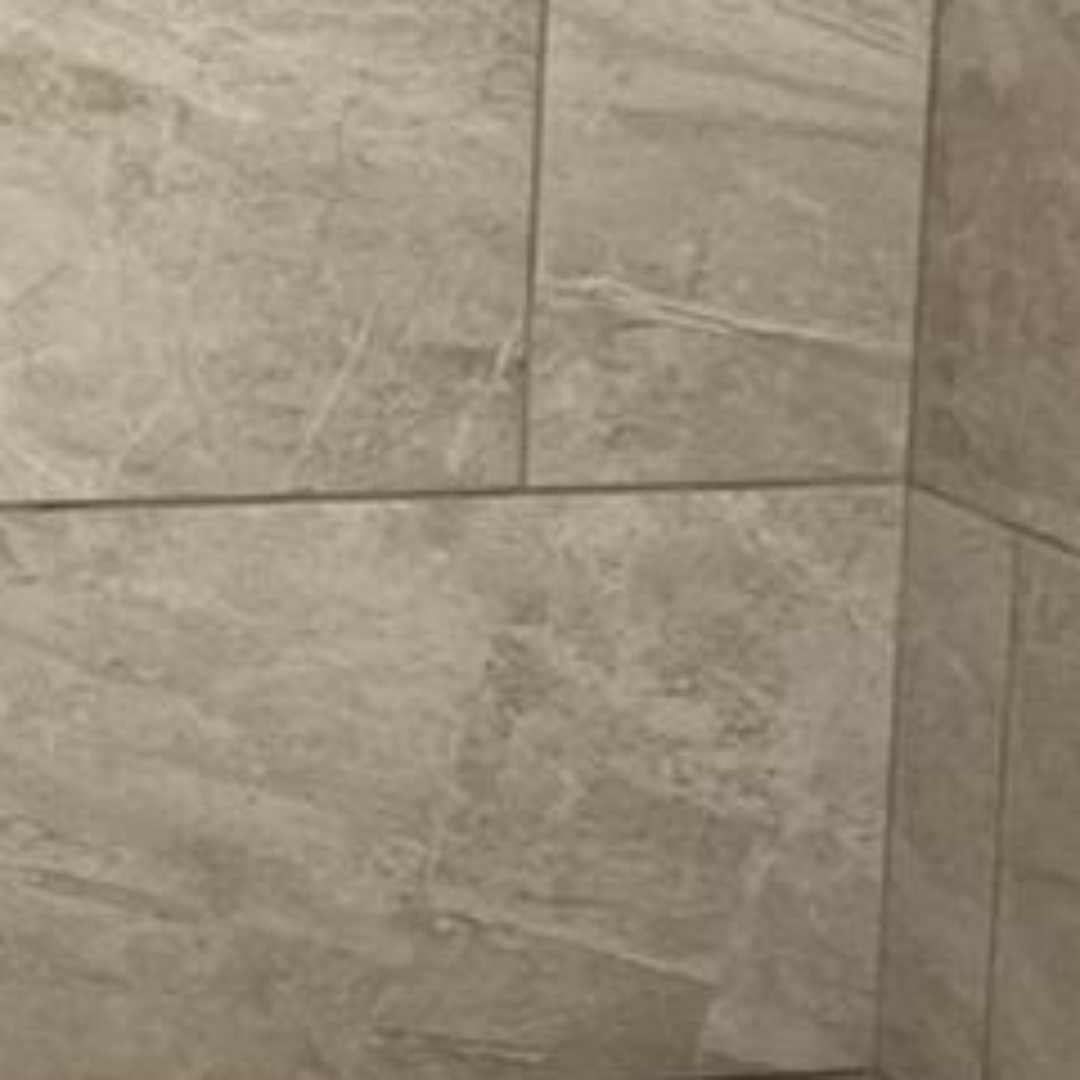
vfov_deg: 15.1
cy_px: 306
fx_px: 4059
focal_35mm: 115
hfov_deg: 14.7
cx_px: -153
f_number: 1.6
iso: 64
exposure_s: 1/60
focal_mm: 4.2
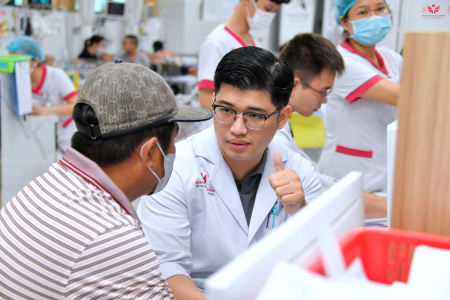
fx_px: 850
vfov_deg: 20.0
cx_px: 225
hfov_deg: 29.7
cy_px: 150
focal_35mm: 68
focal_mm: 68
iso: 640
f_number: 4.8
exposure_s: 1/125
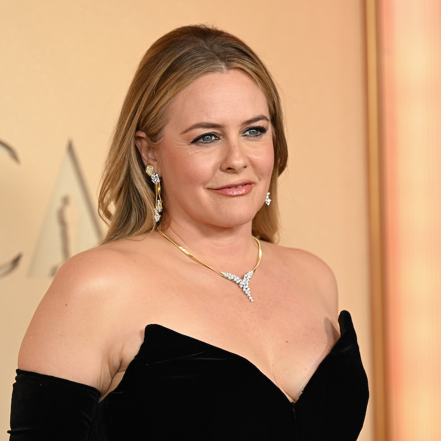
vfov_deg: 7.8
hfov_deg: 7.8
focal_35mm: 223
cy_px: 220
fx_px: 3214
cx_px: 235
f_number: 3.5
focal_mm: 175
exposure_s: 1/400
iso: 1000
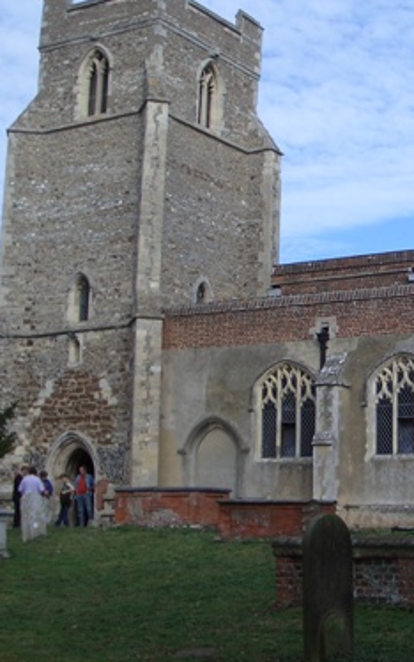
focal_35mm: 64
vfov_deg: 31.9
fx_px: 1154
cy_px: 280
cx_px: 436
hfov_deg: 19.6
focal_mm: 5.8
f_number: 4.3
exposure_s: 1/400
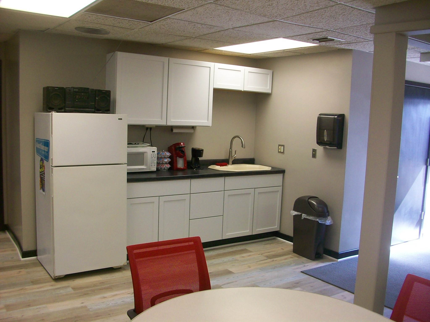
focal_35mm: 34
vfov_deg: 41.8
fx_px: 422
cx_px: 215
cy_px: 161
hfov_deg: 54.0
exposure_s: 1/60
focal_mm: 5.7
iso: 125
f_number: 2.8
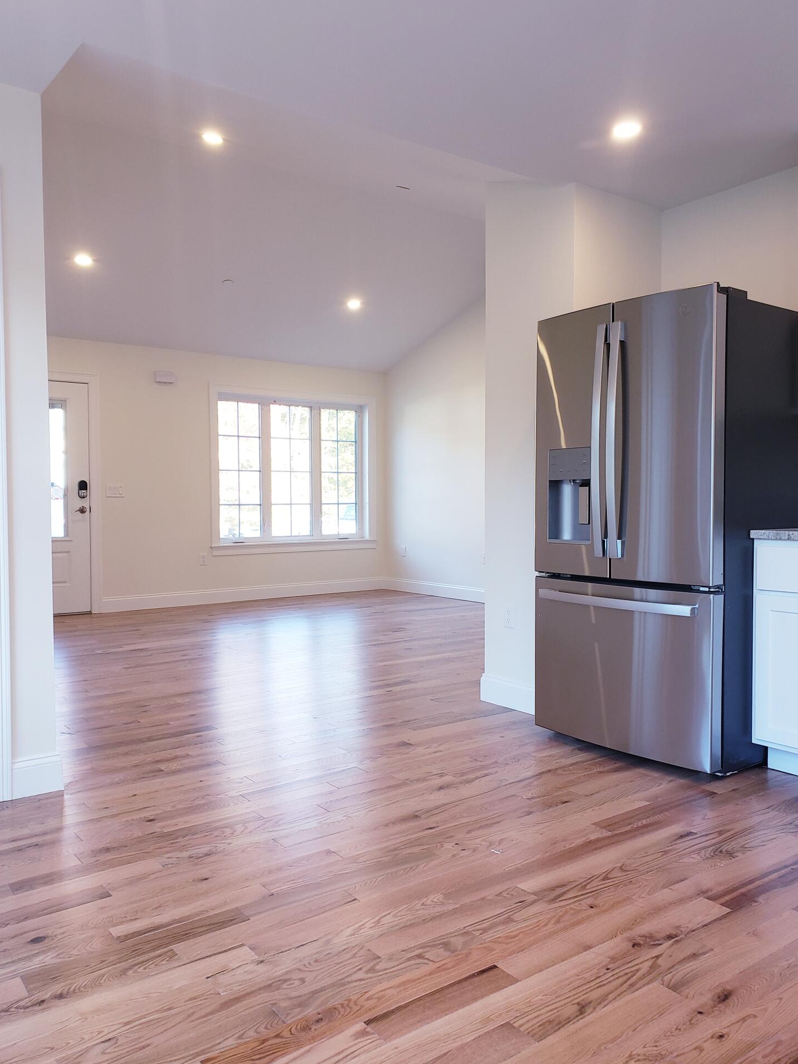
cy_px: 524
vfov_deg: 65.3
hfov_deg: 51.3
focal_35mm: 27
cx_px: 399
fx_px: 830
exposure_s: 1/60
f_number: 2.4
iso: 125
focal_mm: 4.3
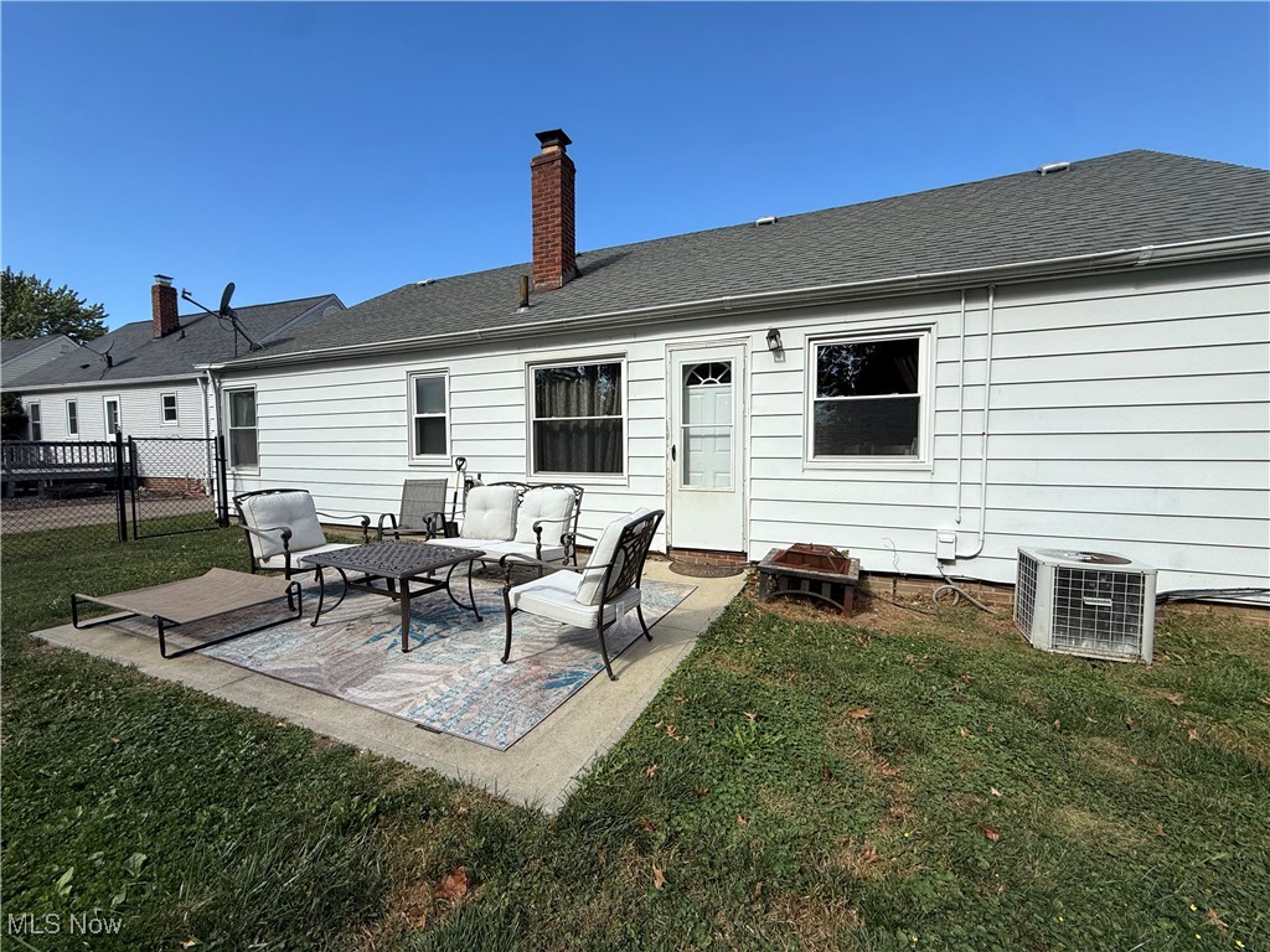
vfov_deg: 85.7
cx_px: 635
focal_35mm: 14
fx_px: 514
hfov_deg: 102.1
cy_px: 476
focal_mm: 2.22
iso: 50
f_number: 2.2
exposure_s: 1/1745
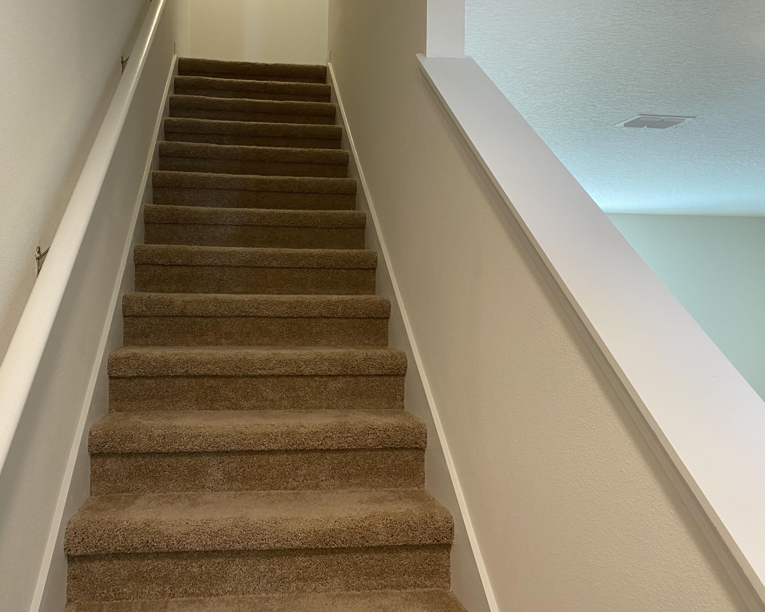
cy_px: 290
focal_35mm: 30
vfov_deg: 48.5
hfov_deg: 58.4
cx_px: 318
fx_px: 679
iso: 125
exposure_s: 1/60
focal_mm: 4.25
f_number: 1.8
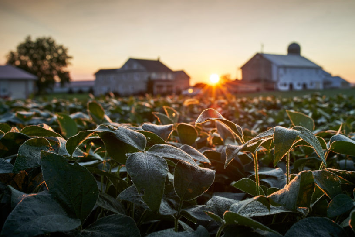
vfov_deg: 30.4
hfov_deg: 44.2
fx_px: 434
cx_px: 216
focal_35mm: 44
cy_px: 98
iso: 200
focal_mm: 35
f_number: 5.6
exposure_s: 1/160
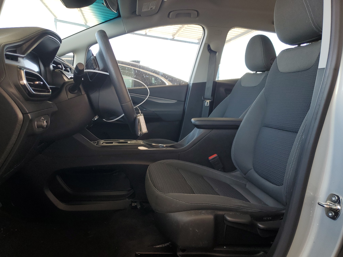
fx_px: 258
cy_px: 128
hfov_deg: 67.3
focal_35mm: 26
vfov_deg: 53.1
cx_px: 172
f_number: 1.5
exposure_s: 1/130
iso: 50
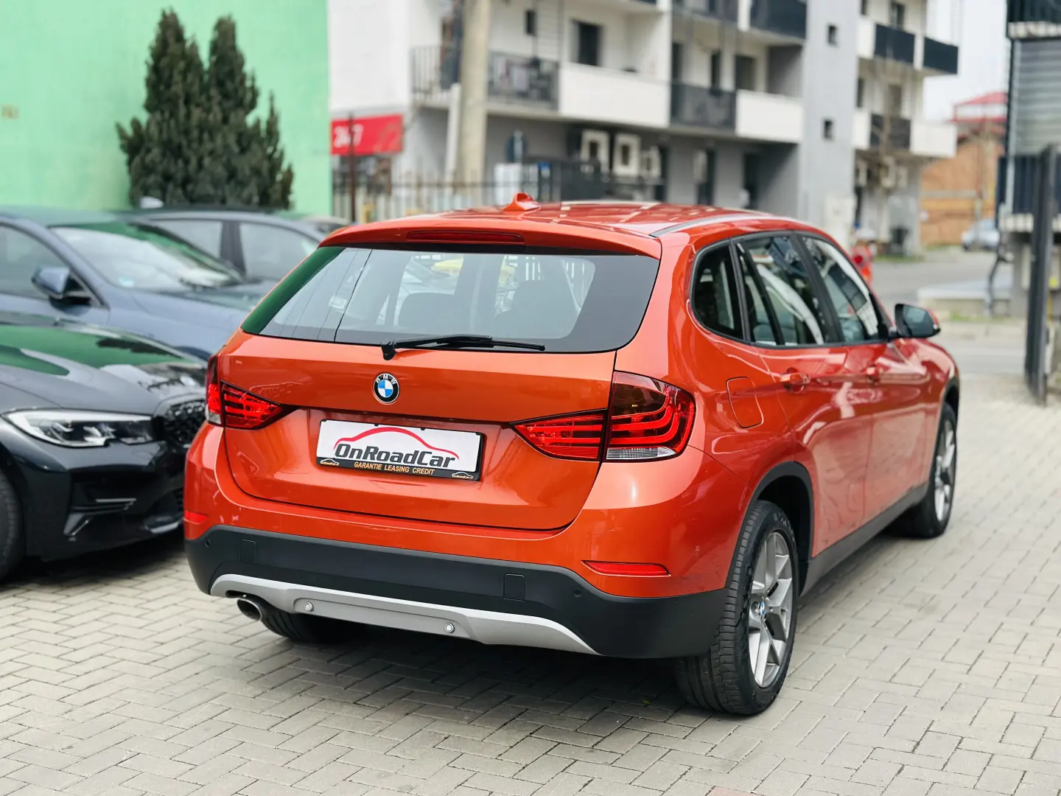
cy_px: 398
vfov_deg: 30.3
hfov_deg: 39.7
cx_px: 530
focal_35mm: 48
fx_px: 1471
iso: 80
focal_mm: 6.86
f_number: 1.78
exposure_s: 1/1848
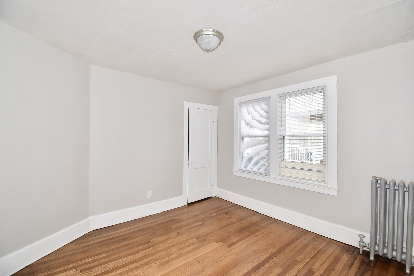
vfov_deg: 77.3
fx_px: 172
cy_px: 138
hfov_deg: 100.4
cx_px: 207
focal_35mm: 15
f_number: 5.6
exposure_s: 1/125
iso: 720
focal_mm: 10
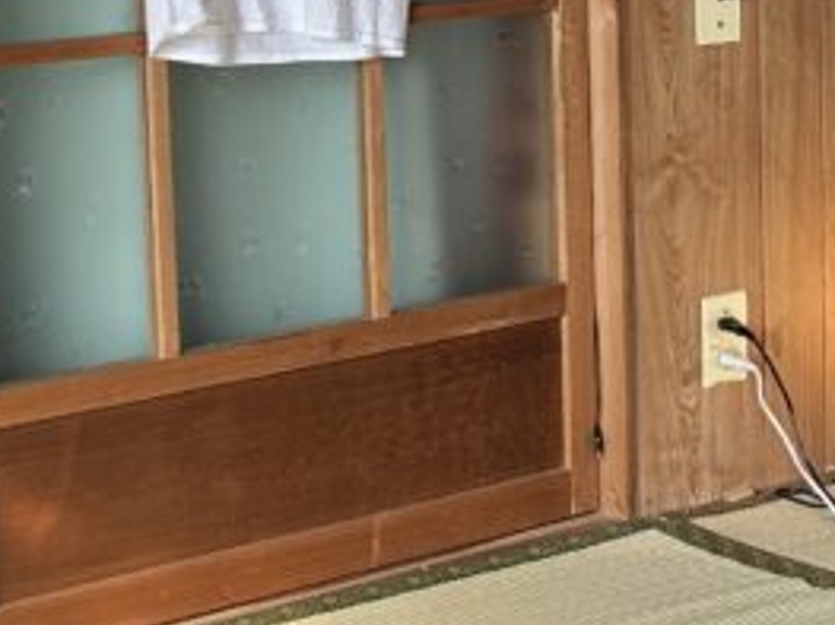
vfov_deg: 12.6
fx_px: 2821
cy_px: 57
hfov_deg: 16.6
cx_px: 768
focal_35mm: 117
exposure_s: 1/121
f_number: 1.78
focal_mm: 6.86
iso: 100
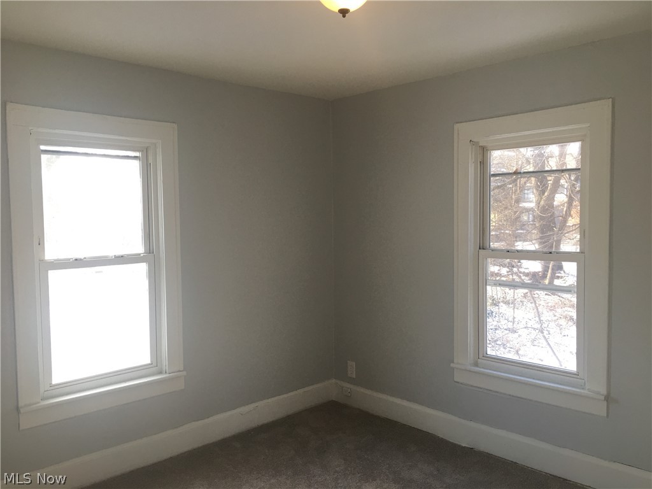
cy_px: 244
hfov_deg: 61.7
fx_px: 546
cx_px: 326
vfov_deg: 48.2
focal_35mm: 29
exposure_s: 1/40
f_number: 2.2
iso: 25
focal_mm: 4.15
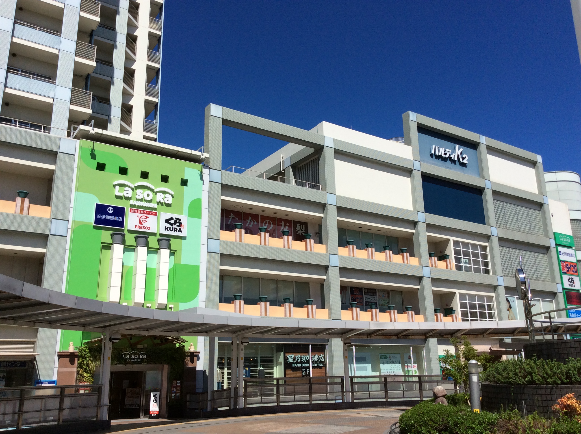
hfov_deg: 56.9
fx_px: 536
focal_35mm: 32
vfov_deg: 44.1
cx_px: 290
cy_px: 217
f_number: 2.4
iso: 32
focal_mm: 3.3
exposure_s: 1/2865
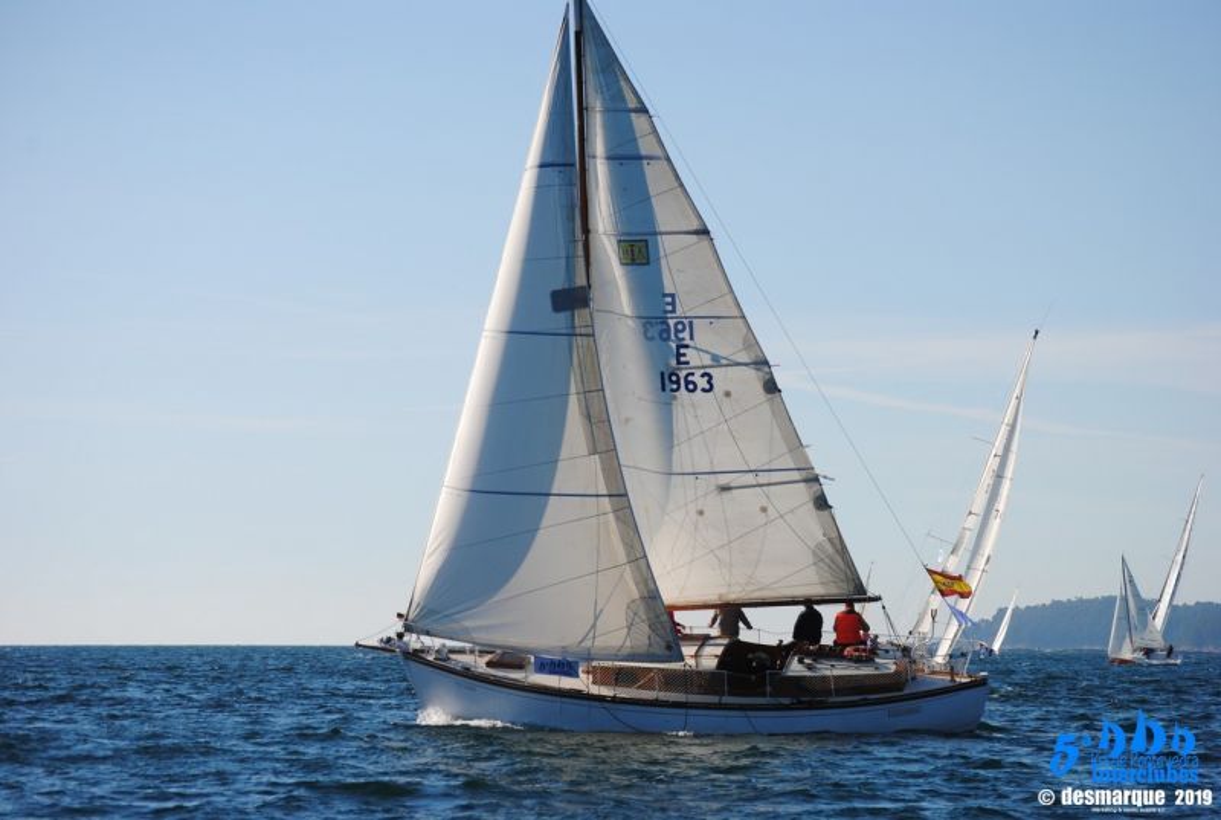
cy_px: 410
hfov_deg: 15.9
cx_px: 610
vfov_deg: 10.7
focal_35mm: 129
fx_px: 4384
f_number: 6.3
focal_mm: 86
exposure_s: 1/640
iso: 100
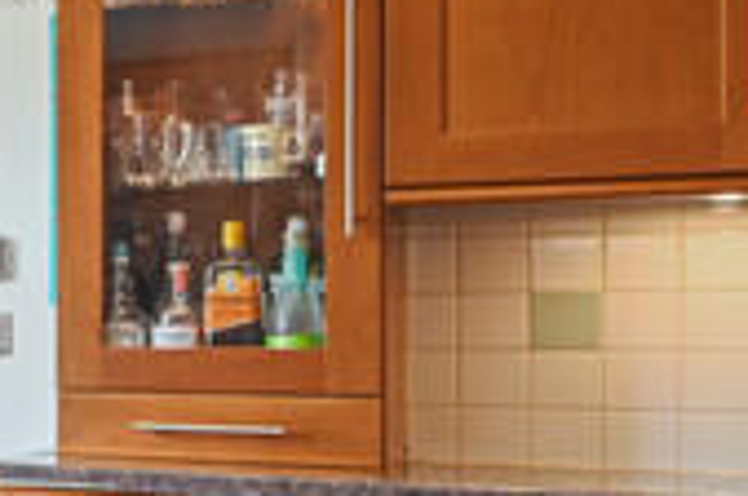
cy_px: 348
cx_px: -837
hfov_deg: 16.6
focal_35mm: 85
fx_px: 1763
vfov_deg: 16.0
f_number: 8
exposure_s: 1/2
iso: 400
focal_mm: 14
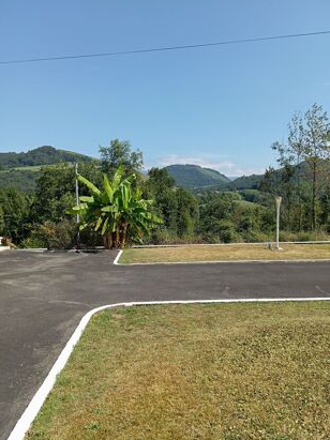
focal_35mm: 29
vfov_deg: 61.7
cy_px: 219
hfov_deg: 48.2
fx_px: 369
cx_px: 168
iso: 55
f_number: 1.8
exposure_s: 1/630
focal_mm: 4.22
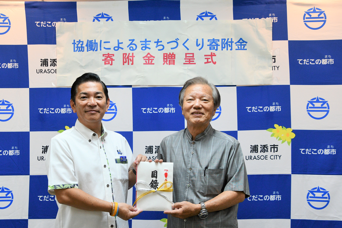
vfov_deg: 29.8
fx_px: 427
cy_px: 128
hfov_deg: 43.6
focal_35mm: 45
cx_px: 158
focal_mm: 26
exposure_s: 1/160
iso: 1250
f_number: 6.3
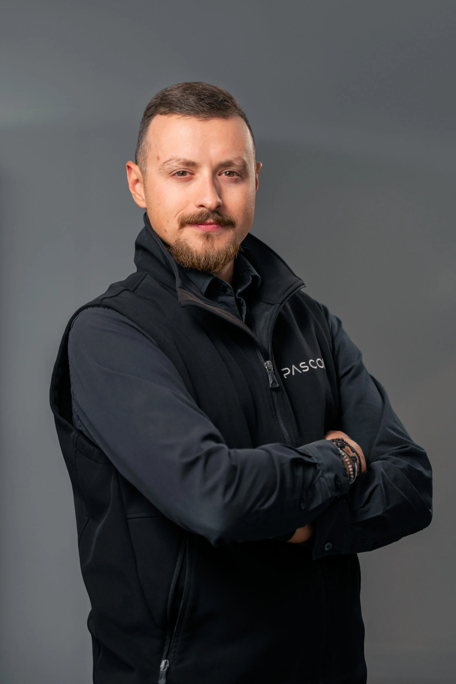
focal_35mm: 118
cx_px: 228
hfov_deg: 11.6
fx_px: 2242
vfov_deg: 17.3
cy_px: 342
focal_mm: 118
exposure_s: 1/400
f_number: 2.8
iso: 320
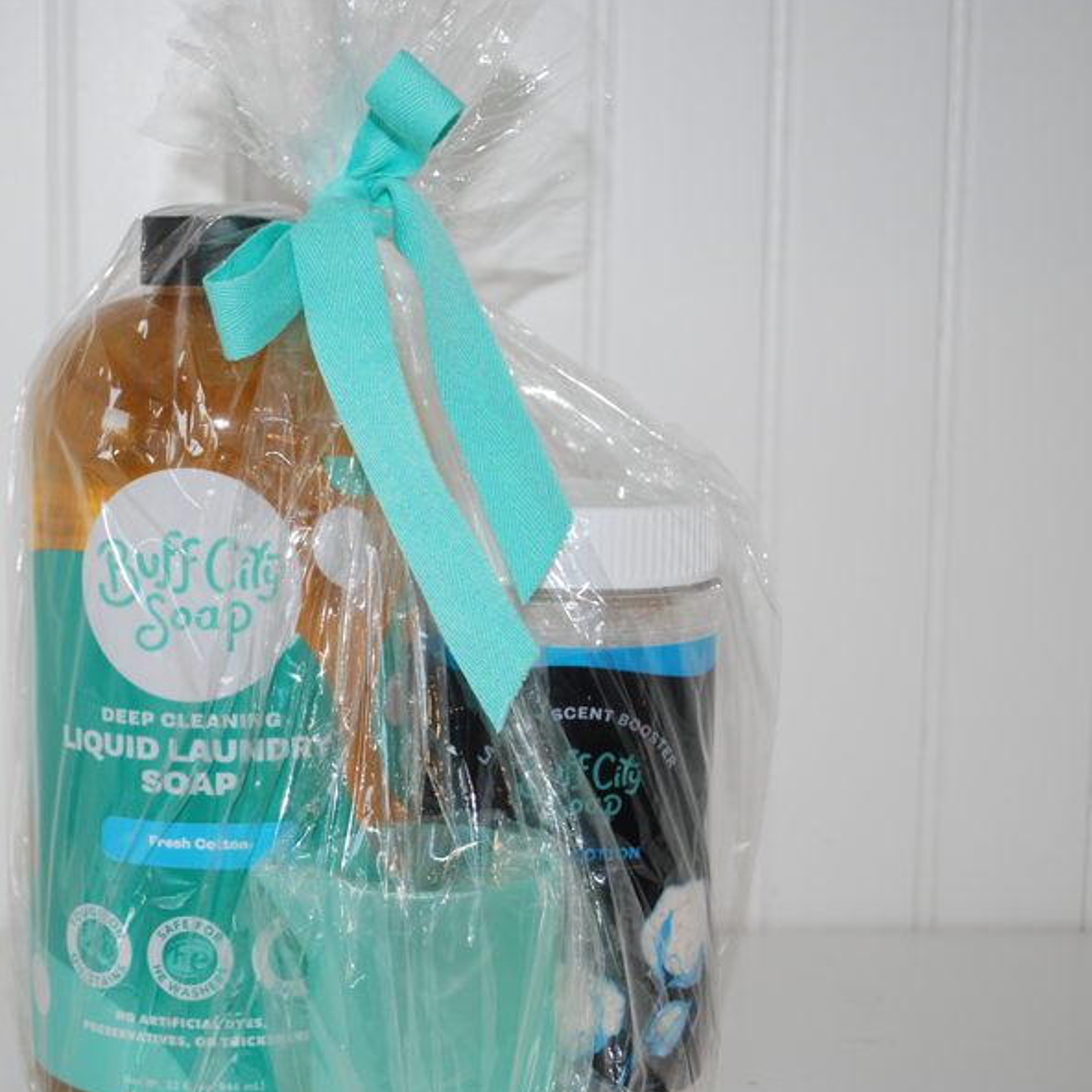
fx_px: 2356
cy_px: 548
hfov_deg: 25.8
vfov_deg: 26.1
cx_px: 299
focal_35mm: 66
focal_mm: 34
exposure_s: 1/60
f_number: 5
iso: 200
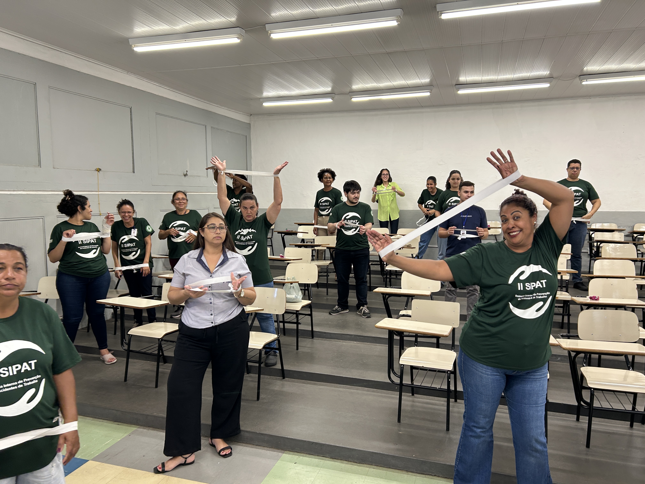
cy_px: 242
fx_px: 484
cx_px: 322
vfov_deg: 53.1
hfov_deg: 67.3
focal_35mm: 26
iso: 80
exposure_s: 1/60
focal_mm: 5.7
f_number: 1.5
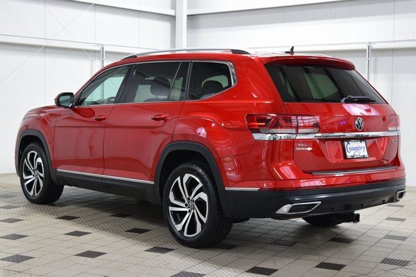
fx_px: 693
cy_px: 138
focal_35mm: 60
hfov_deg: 33.4
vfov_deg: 22.6
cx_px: 208
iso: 640
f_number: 6.3
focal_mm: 40
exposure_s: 1/15
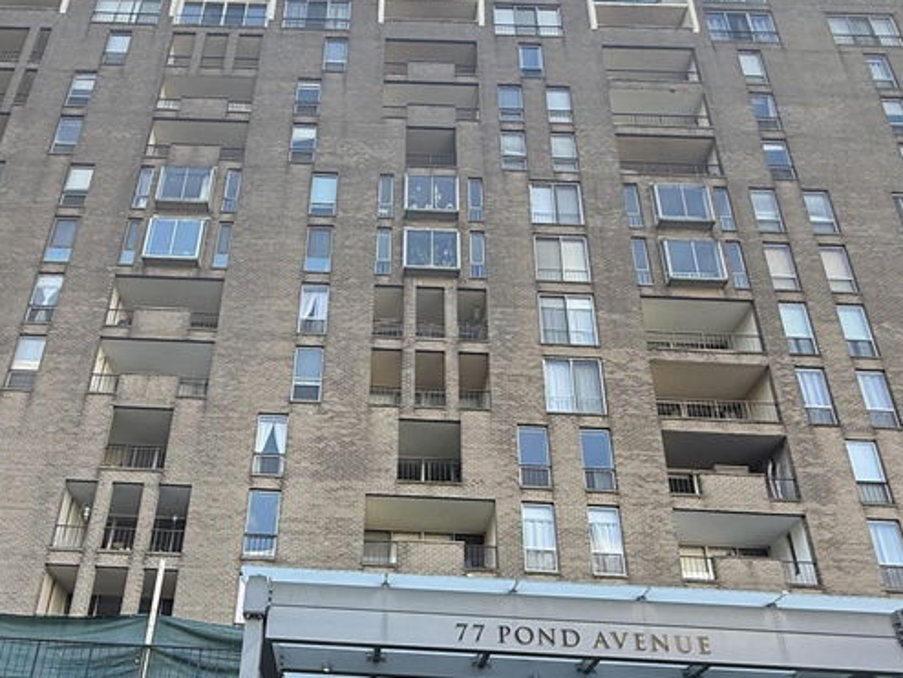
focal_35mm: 29
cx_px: 336
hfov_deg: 60.8
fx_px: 757
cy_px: 546
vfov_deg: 45.7
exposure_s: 1/153
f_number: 2.2
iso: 50
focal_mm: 2.22
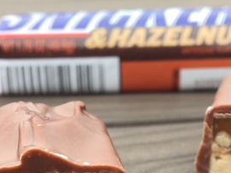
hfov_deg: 28.1
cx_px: 143
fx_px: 461
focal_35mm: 69
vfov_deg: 20.7
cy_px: 168
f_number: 2.2
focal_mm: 4.15
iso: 25
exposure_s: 1/434
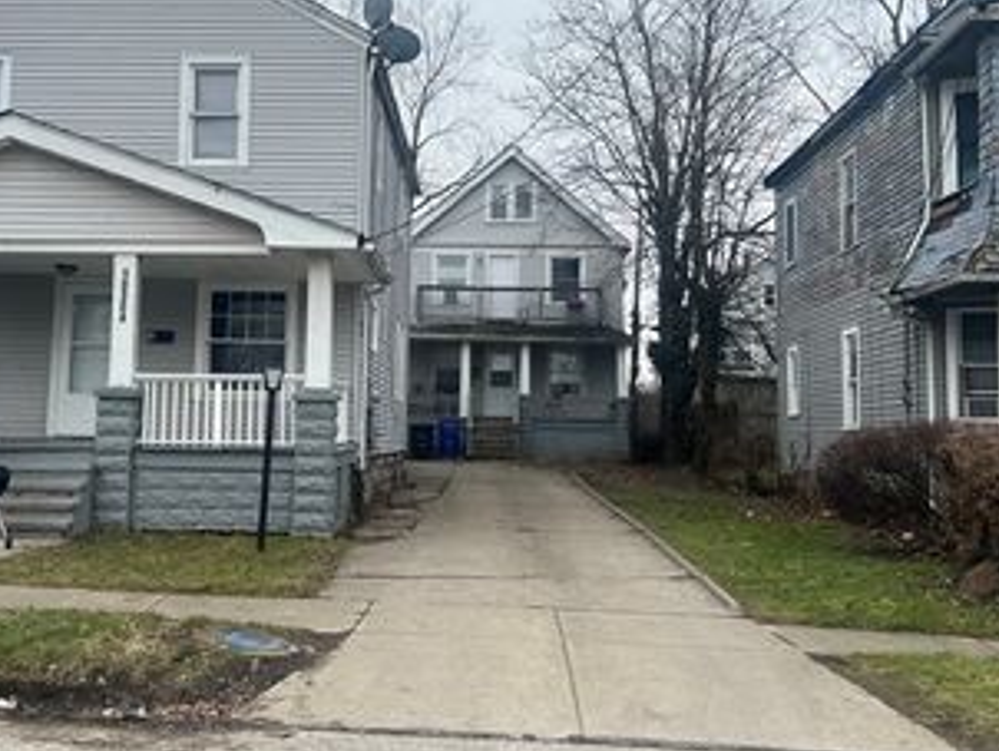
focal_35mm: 43
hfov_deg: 43.7
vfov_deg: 33.5
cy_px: 296
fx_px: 1242
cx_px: 423
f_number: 1.5
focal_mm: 5.7
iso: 50
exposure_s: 1/1029
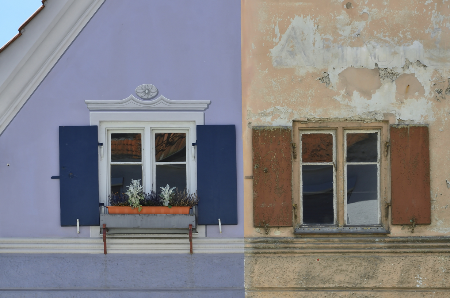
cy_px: 149
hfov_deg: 22.0
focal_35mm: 93
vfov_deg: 14.6
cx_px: 225
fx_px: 1160
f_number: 8
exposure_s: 1/200
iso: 200
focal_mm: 62
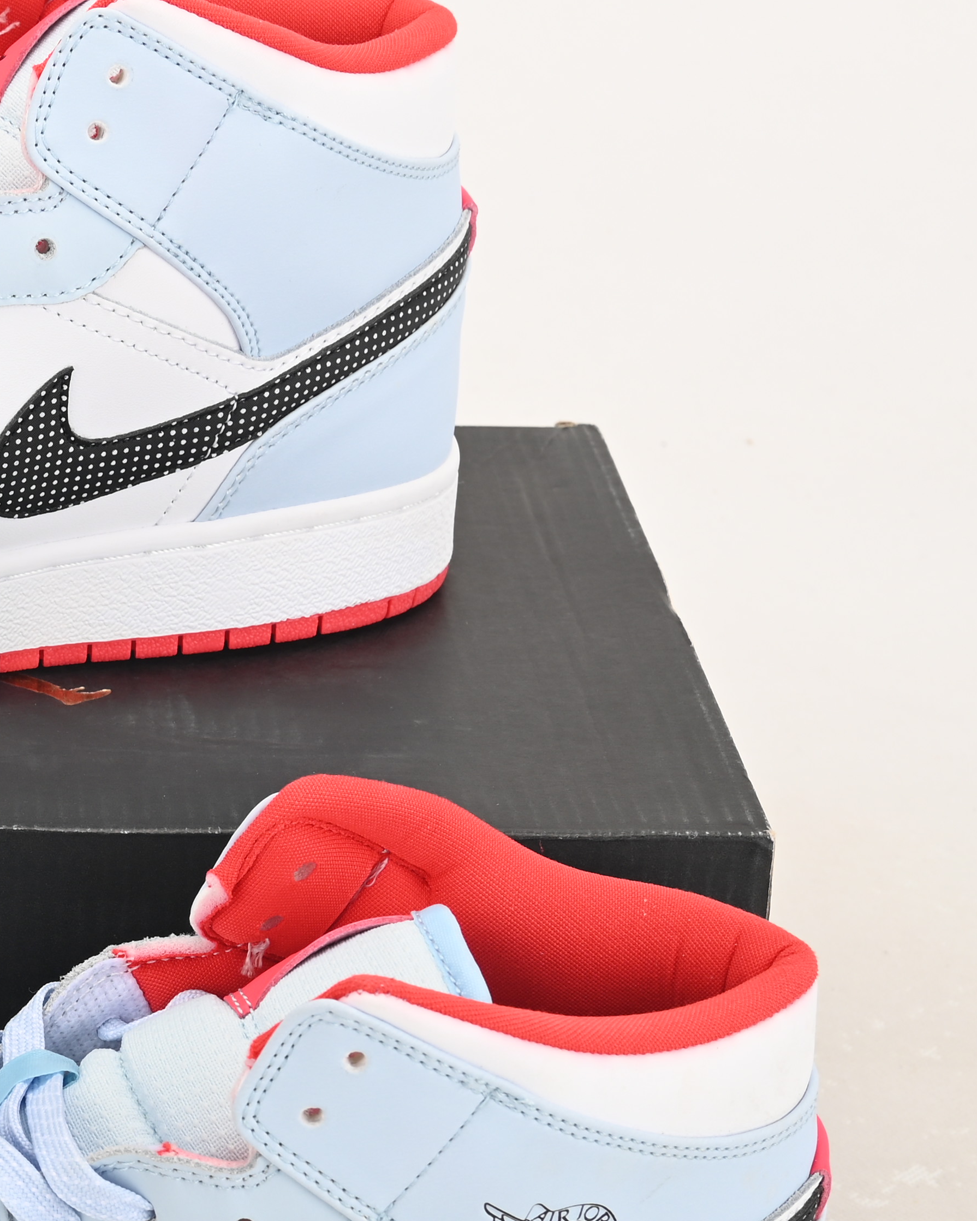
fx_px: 3832
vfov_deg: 18.1
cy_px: 785
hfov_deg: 14.2
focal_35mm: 106
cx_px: -78
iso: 100
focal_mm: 42
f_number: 11
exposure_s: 1/200
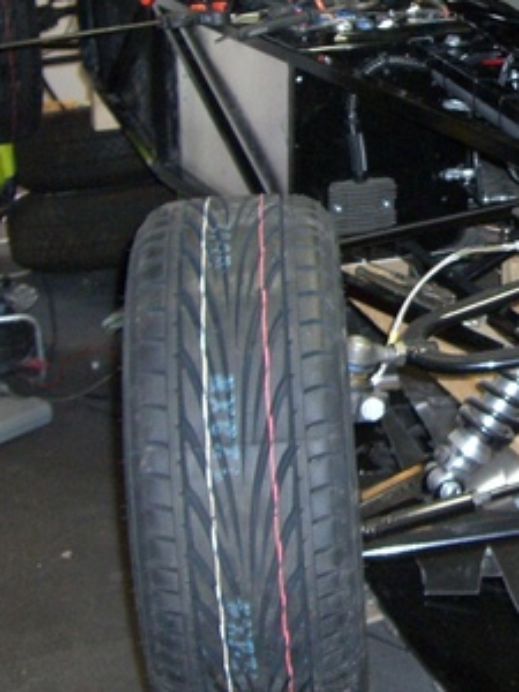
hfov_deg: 17.4
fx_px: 1619
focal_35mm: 81
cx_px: 618
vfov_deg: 23.8
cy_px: 148
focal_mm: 6.2
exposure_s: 1/60
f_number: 2.7
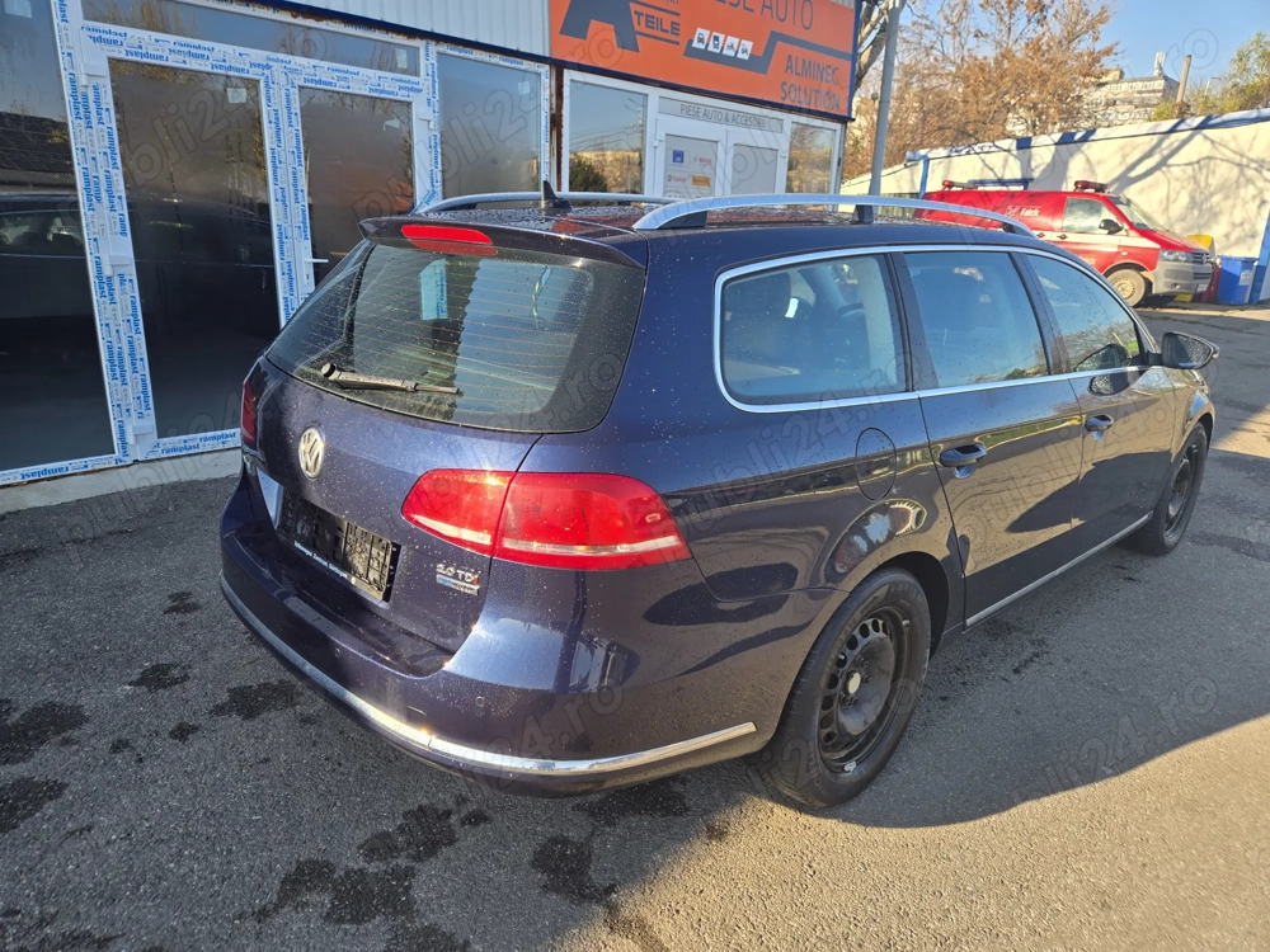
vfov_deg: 58.9
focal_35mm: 23
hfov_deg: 73.9
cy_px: 476
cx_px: 635
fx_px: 844
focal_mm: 5.4
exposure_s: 1/699
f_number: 1.8
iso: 25
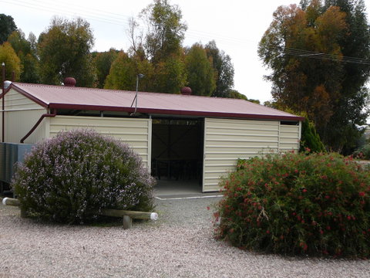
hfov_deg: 38.9
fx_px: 524
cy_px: 139
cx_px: 185
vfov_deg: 29.7
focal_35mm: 49
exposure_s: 1/640
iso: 80
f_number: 3.4
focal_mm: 7.3
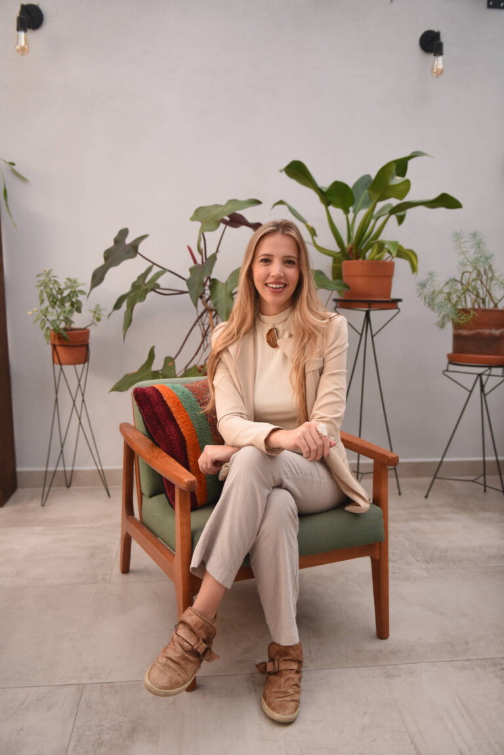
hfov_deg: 42.3
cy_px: 378
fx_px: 651
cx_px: 252
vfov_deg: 60.3
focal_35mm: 31
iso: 1000
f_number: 2.8
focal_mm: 31
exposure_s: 1/250
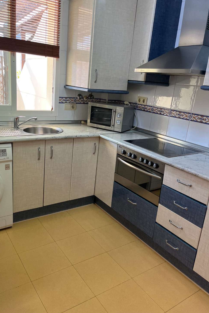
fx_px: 244
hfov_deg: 46.4
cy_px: 152
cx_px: 99
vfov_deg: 65.5
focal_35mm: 28
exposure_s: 1/100
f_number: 1.6
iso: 100
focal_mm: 5.1
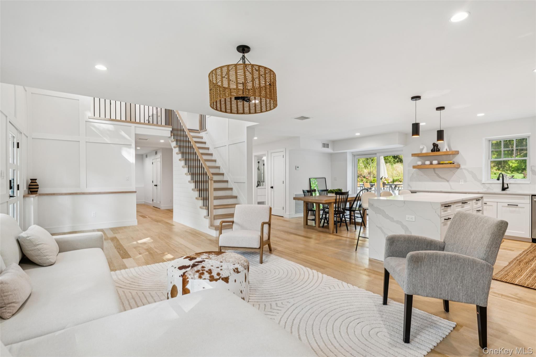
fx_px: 253
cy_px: 178
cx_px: 268
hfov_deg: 93.3
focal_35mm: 17
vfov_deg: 70.4
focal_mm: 17
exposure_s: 1/13
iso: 125
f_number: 8
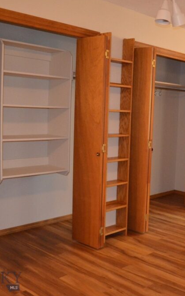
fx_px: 339
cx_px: 162
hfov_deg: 29.4
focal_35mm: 42
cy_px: 147
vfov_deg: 47.2
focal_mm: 18
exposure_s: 1/60
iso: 3200
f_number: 3.5
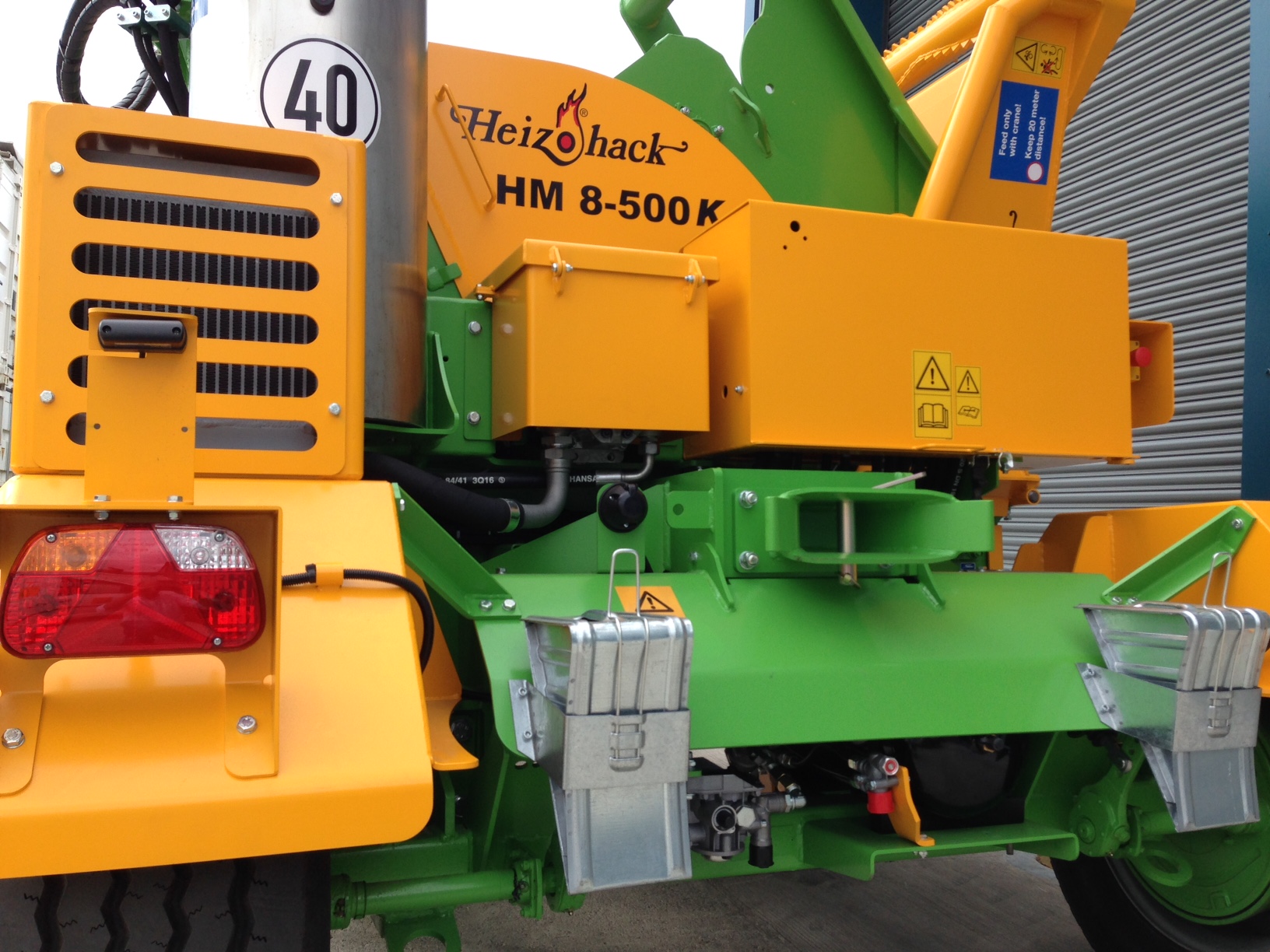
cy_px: 476
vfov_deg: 42.9
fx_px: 1211
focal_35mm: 33
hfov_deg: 55.4
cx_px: 635
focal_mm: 4.12
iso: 50
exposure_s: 1/420
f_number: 2.4
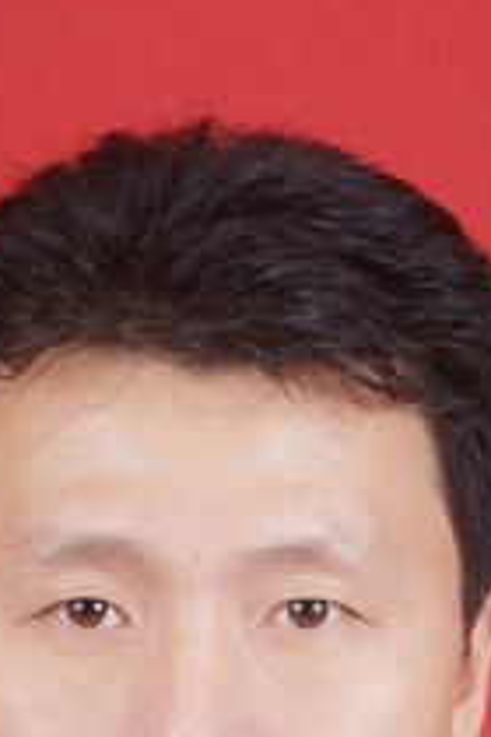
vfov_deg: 7.1
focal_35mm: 288
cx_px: 230
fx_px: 5892
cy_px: 935
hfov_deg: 4.8
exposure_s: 1/90
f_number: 13
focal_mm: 70
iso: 100
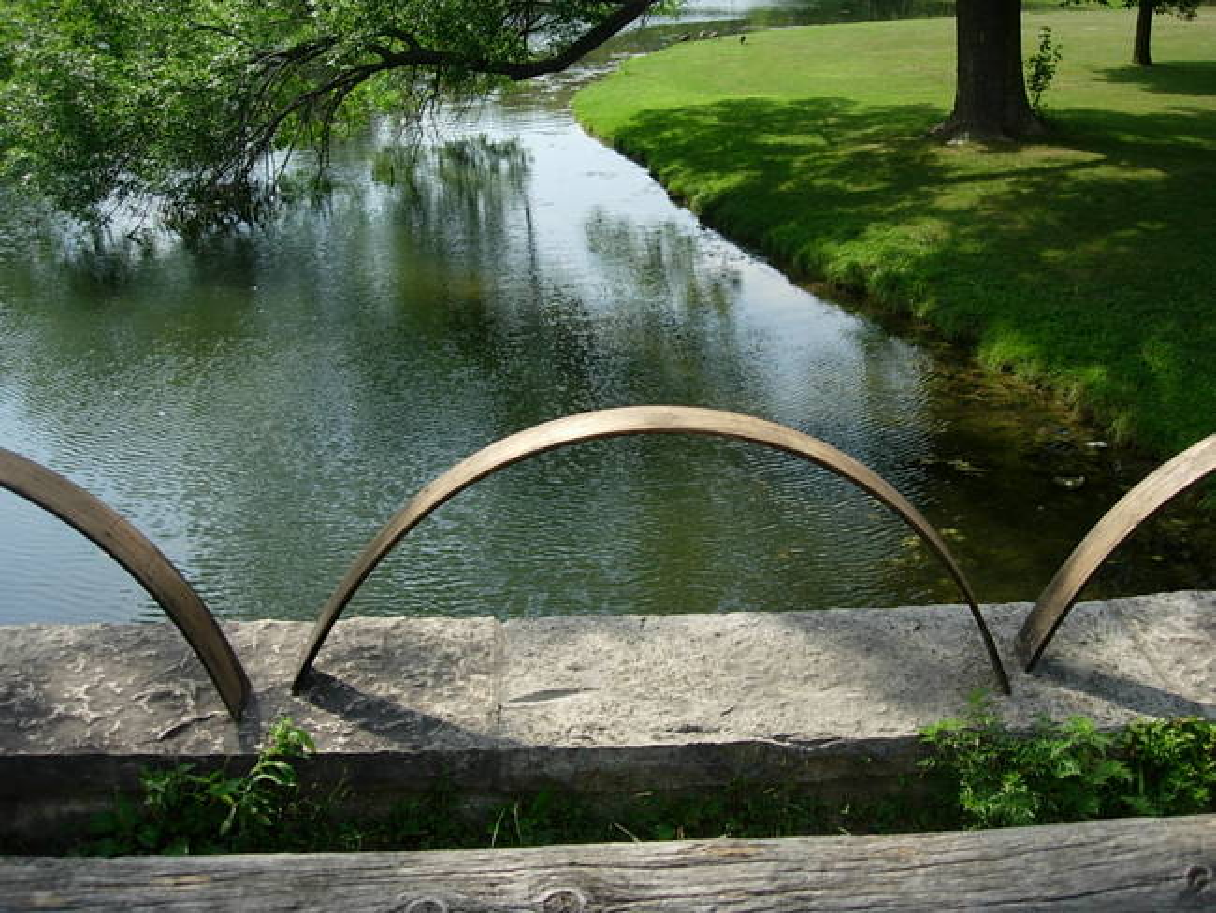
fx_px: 1335
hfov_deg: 49.0
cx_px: 608
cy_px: 456
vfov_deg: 37.7
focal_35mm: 38
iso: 64
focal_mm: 7.8
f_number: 2.8
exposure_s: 1/790
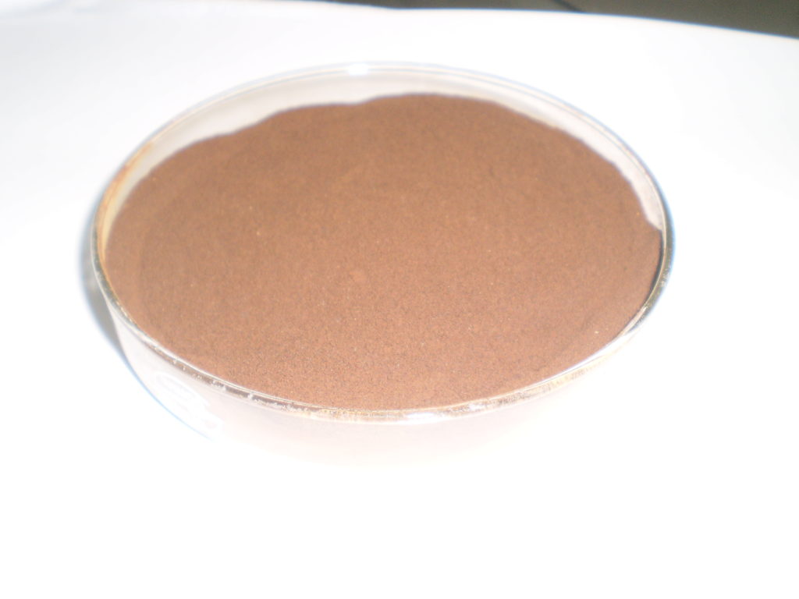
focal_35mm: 36
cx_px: 400
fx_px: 831
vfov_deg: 39.7
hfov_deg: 51.4
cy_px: 300
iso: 125
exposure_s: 1/30
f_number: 3.1
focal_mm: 6.3
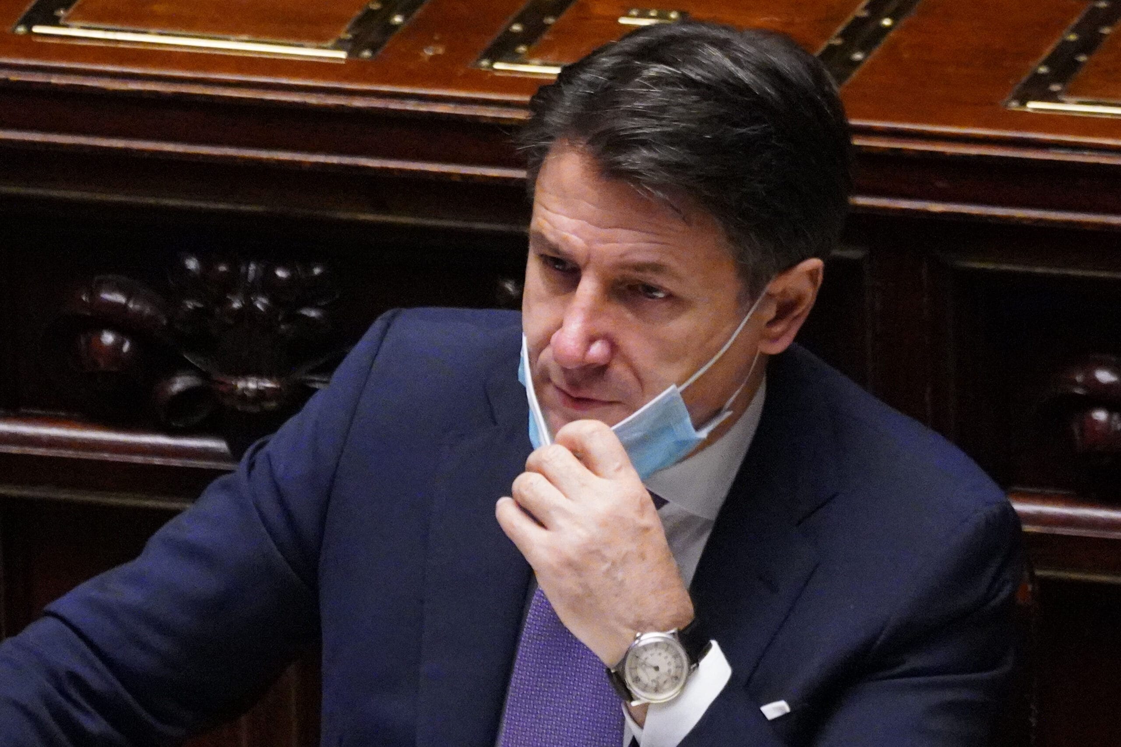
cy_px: 374
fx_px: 18683
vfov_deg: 2.3
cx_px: 560
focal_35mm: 600
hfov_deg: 3.4
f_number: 5.6
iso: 12800
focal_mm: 400
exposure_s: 1/200
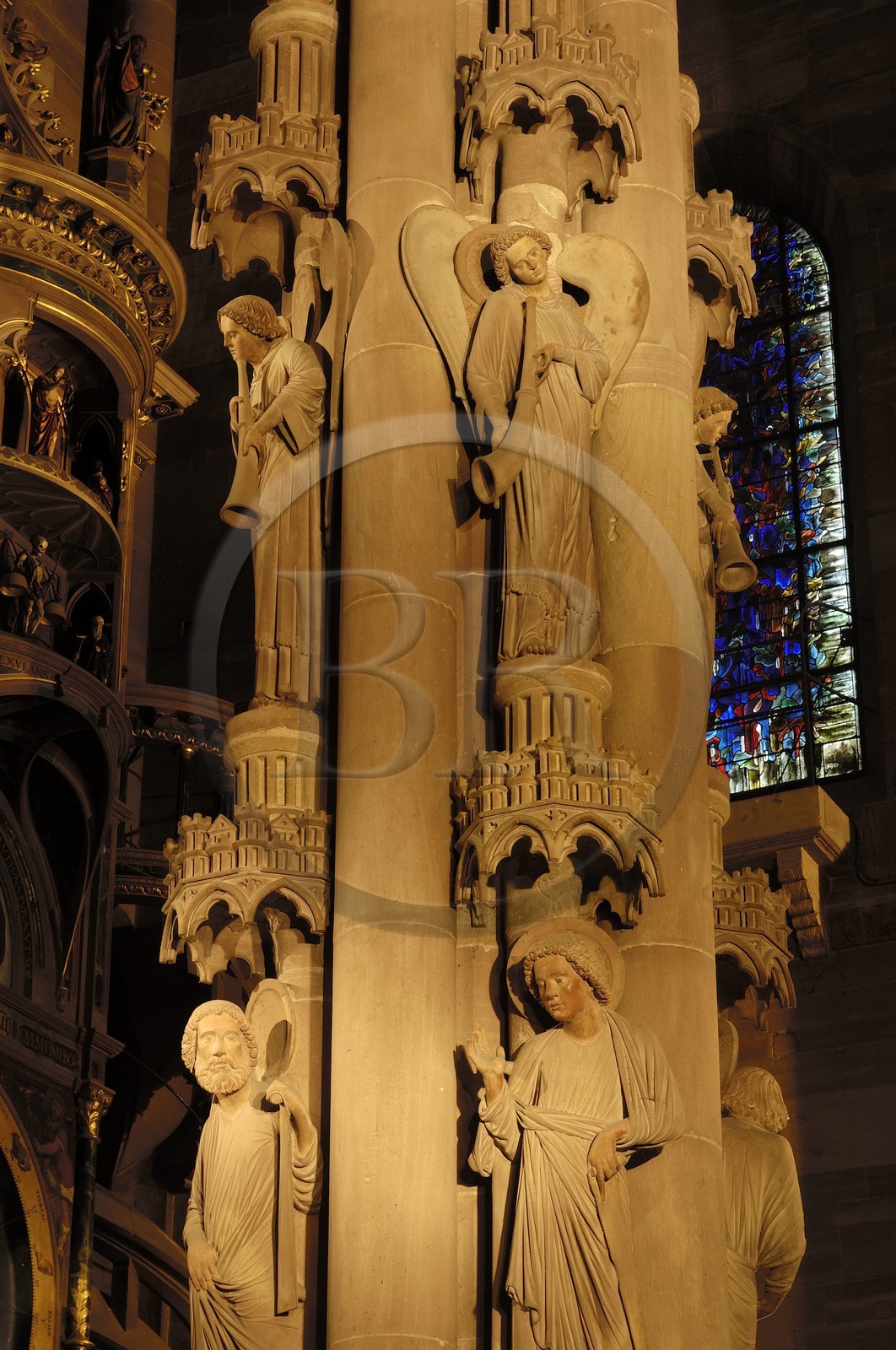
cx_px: 448
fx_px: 3145
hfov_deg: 16.2
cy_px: 675
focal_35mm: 84
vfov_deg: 24.2
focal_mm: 56
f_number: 8
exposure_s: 2
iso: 100
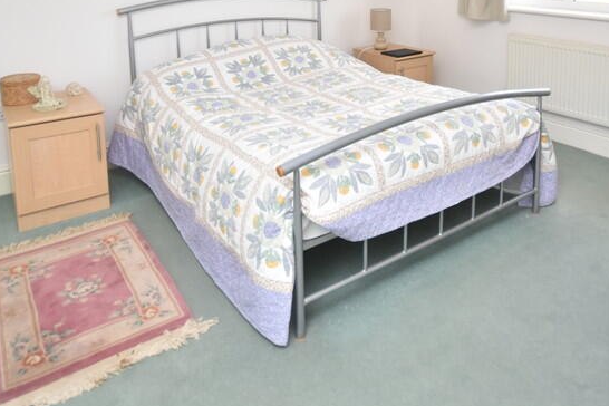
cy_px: 27
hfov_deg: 59.9
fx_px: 523
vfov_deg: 38.9
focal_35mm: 31
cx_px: 365
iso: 720
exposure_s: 1/200
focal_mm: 11
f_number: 5
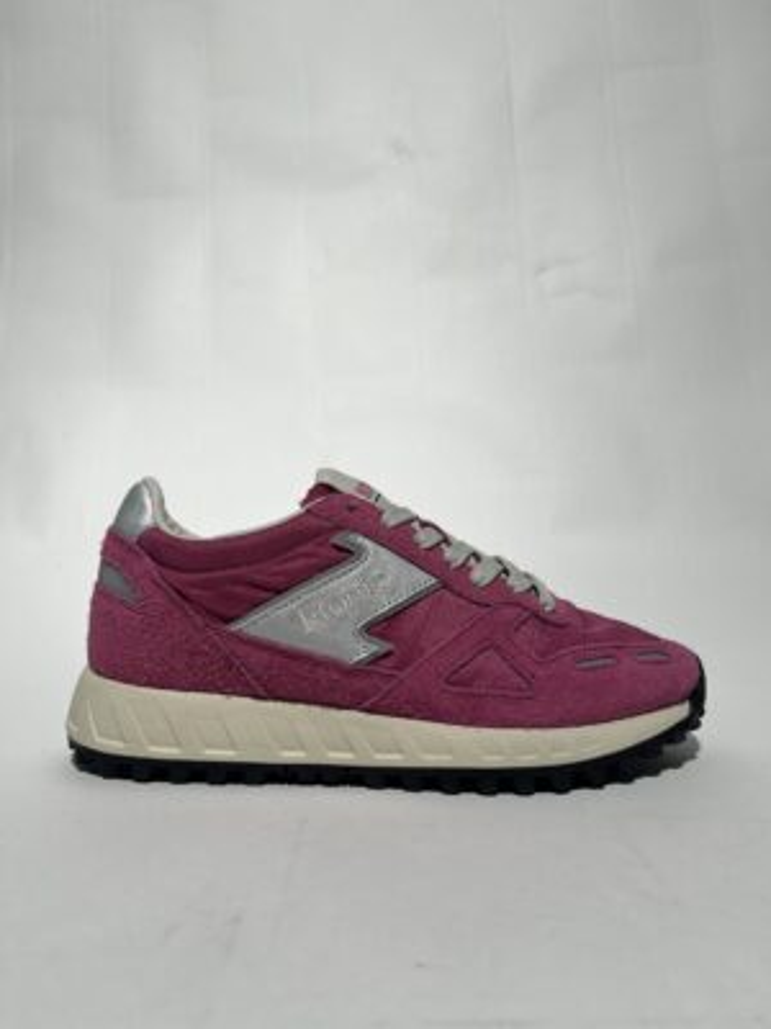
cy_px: 514
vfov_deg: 67.3
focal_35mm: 26
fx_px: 772
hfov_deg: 53.1
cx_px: 386
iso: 50
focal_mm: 5.1
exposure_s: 1/761
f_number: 1.6
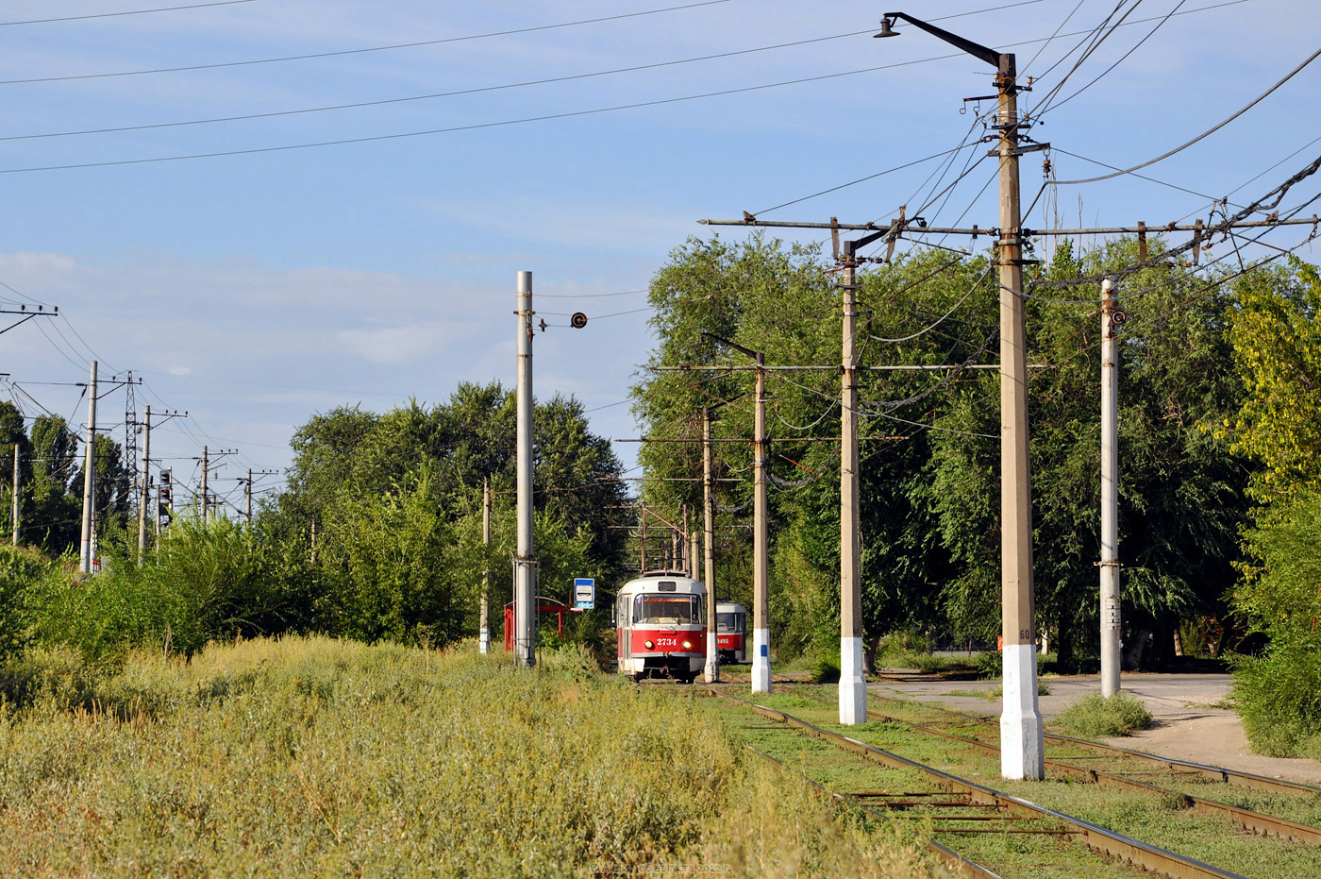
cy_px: 440
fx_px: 4125
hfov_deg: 18.2
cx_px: 660
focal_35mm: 112
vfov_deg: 12.2
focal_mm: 75
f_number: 8
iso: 200
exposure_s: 1/500
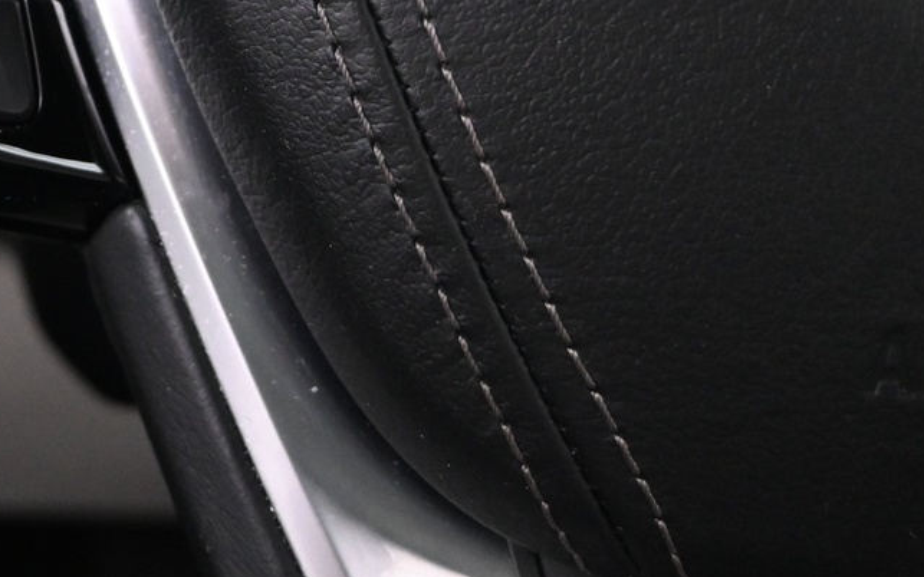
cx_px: -122
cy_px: -155
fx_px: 1988
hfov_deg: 24.2
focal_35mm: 79
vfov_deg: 15.8
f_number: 3.8
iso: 2500
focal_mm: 20.5
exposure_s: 1/15
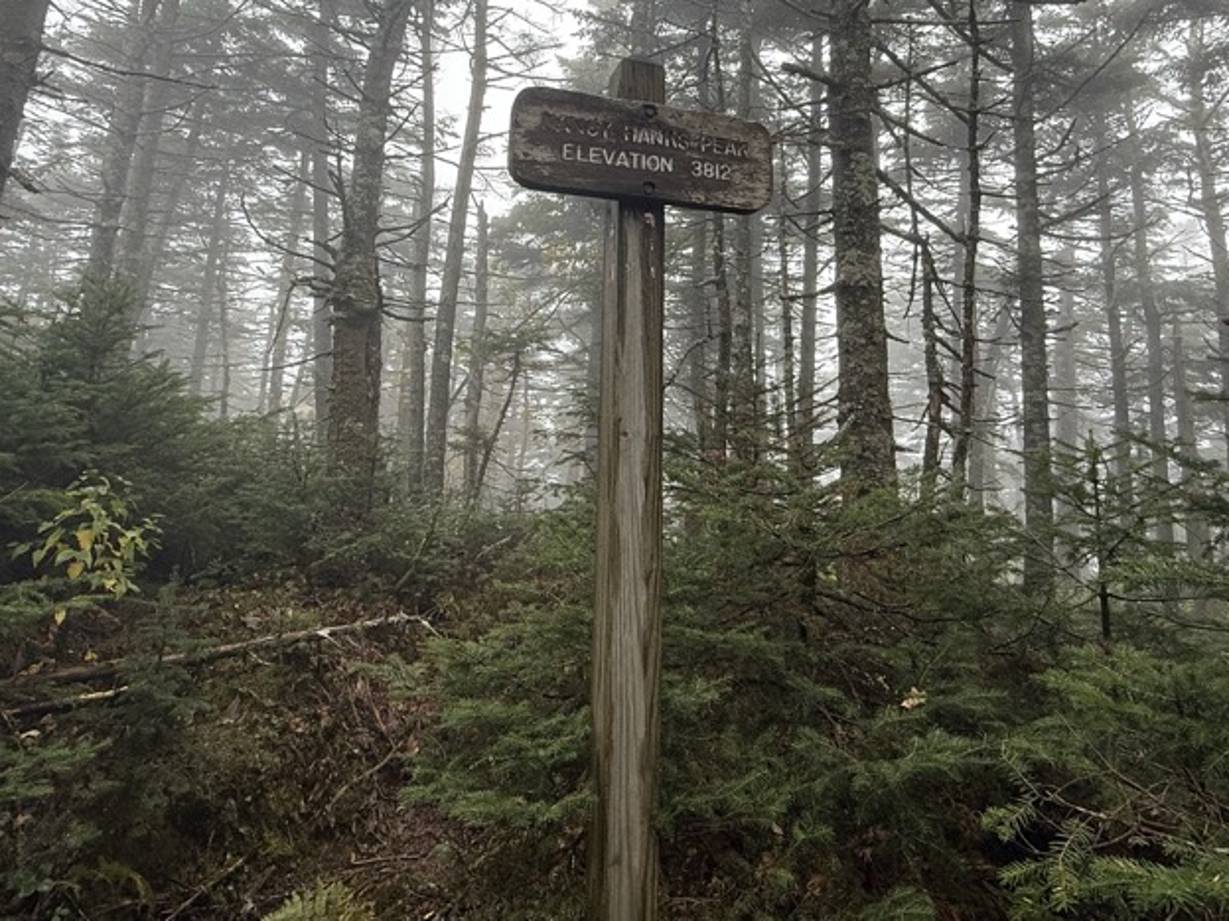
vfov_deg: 56.8
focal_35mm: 23
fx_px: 816
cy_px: 266
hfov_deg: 73.9
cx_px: 639
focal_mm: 2.22
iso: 64
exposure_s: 1/222
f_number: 2.2
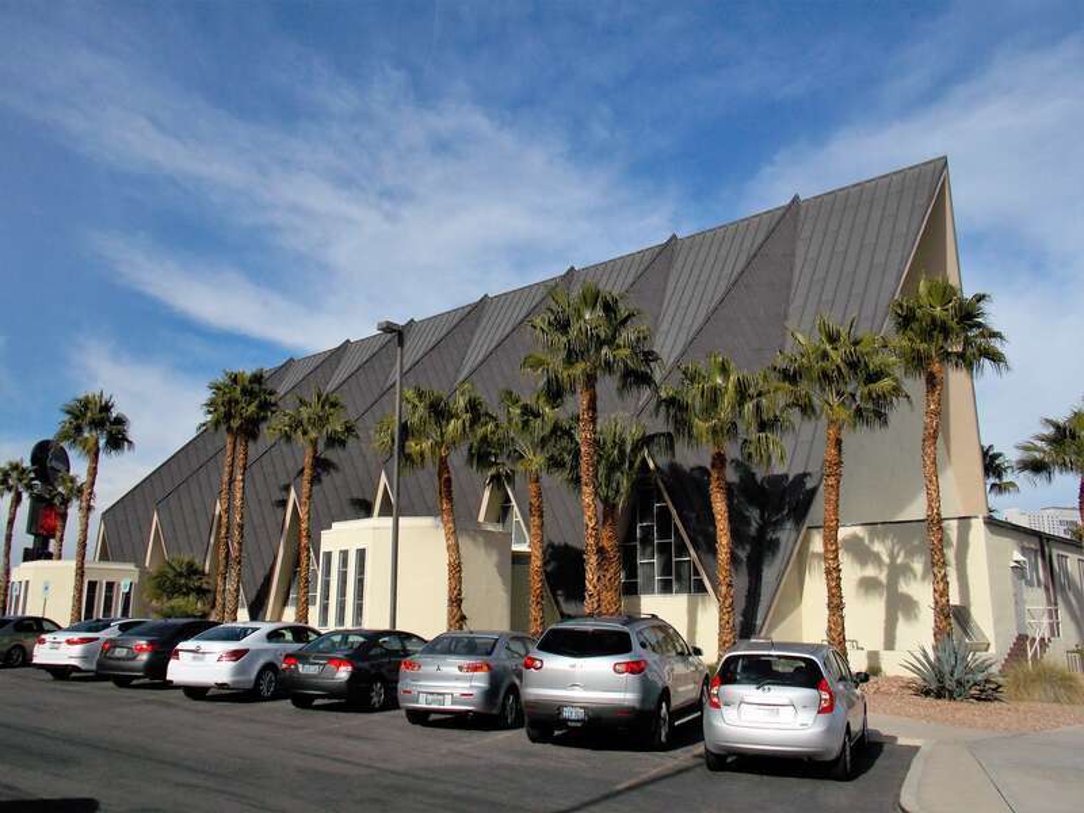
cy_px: 406
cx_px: 542
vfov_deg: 46.8
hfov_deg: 60.0
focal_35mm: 30
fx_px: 939
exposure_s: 1/250
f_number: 10.6
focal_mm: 5.3
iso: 80
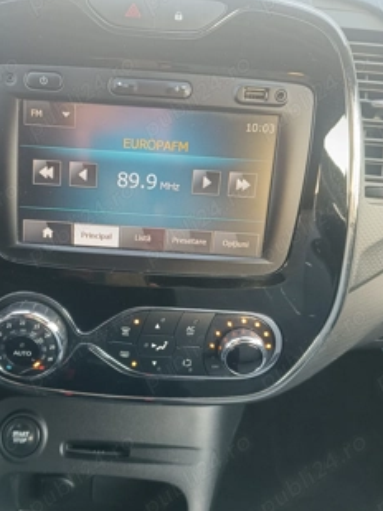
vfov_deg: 58.4
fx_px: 458
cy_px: 251
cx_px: 139
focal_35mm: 31
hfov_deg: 44.9
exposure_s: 1/100
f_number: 1.88
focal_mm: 5.59
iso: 590
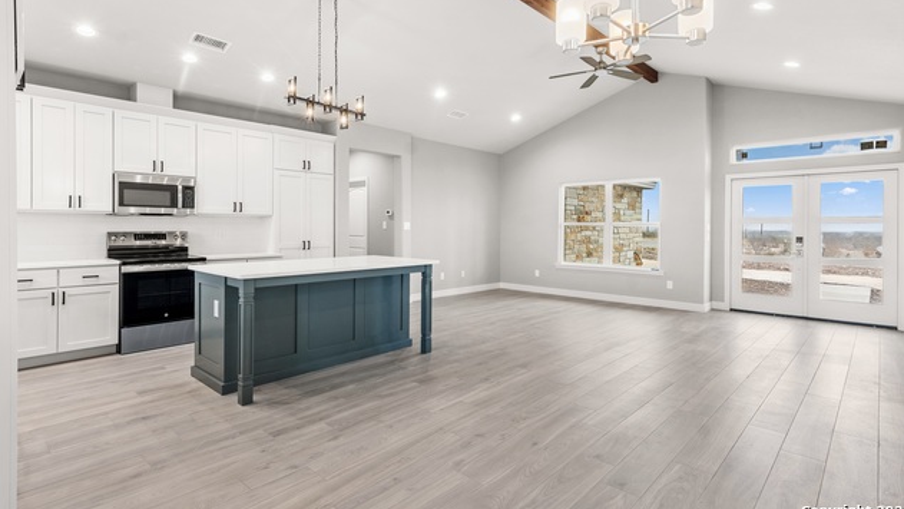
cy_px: 230
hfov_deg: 94.2
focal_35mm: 18
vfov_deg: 62.2
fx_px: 420
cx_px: 457
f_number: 7.1
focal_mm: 11
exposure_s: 1/4
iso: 200
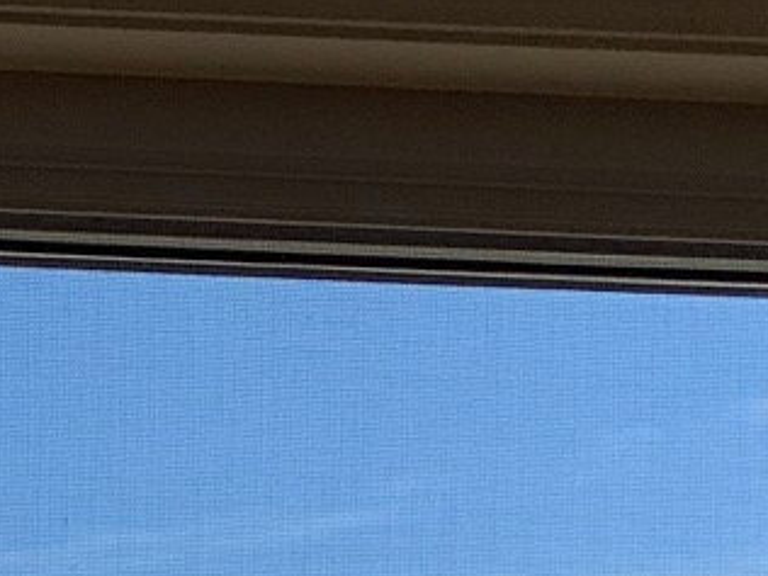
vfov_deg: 8.0
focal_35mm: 166
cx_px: -593
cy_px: 1555
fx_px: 3683
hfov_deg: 11.1
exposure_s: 1/1205
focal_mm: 4.25
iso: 25
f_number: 1.8
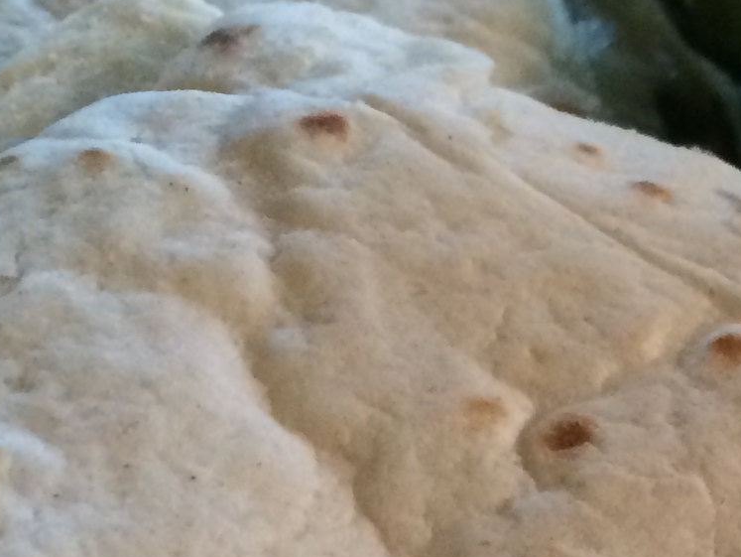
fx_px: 2806
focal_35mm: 131
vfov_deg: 11.1
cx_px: 1087
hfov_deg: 14.1
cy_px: 706
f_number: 2.2
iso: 250
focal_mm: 4.12
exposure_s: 1/30
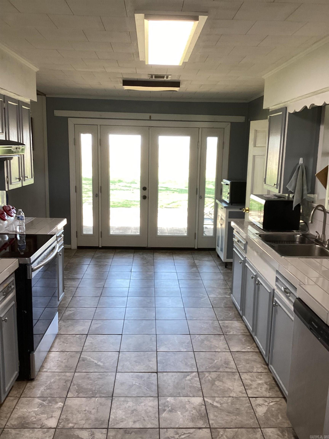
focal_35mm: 31
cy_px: 220
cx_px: 164
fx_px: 393
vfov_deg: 58.4
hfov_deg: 45.4
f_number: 2.4
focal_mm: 3.3
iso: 50
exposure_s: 1/60
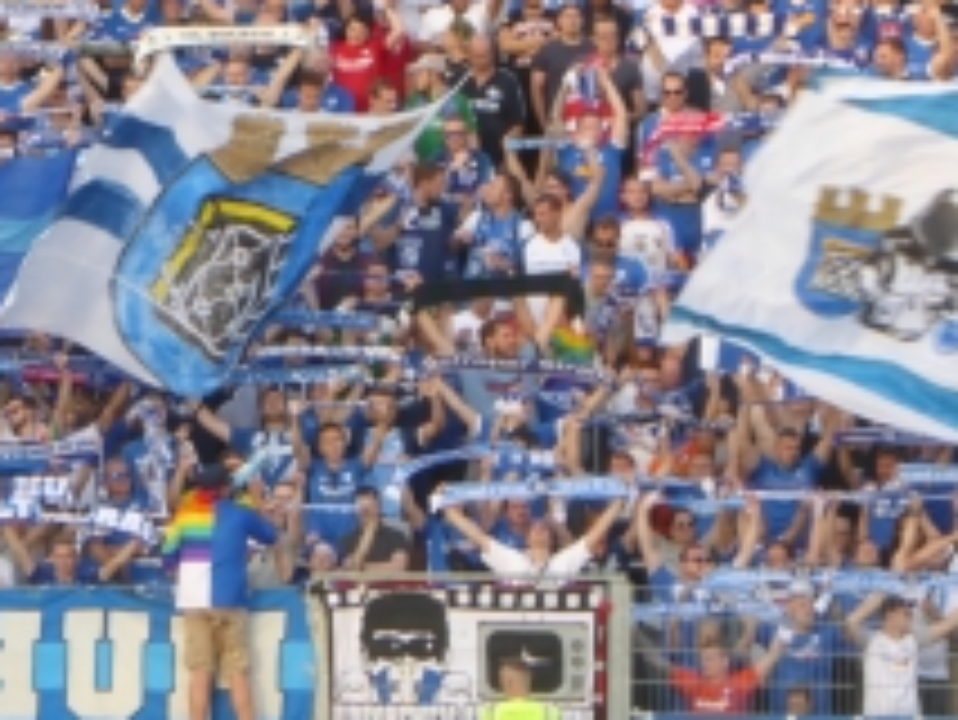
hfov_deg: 2.7
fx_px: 20325
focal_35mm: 734
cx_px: 144
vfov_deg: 2.0
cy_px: 171
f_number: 6
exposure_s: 1/100
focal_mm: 62.1
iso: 320
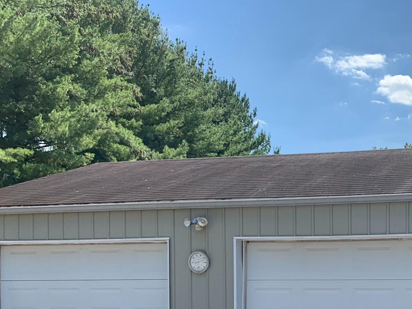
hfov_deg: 35.6
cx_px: 357
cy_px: 289
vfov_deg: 27.3
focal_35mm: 51
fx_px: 607
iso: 25
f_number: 1.8
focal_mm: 4.25
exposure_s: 1/1718
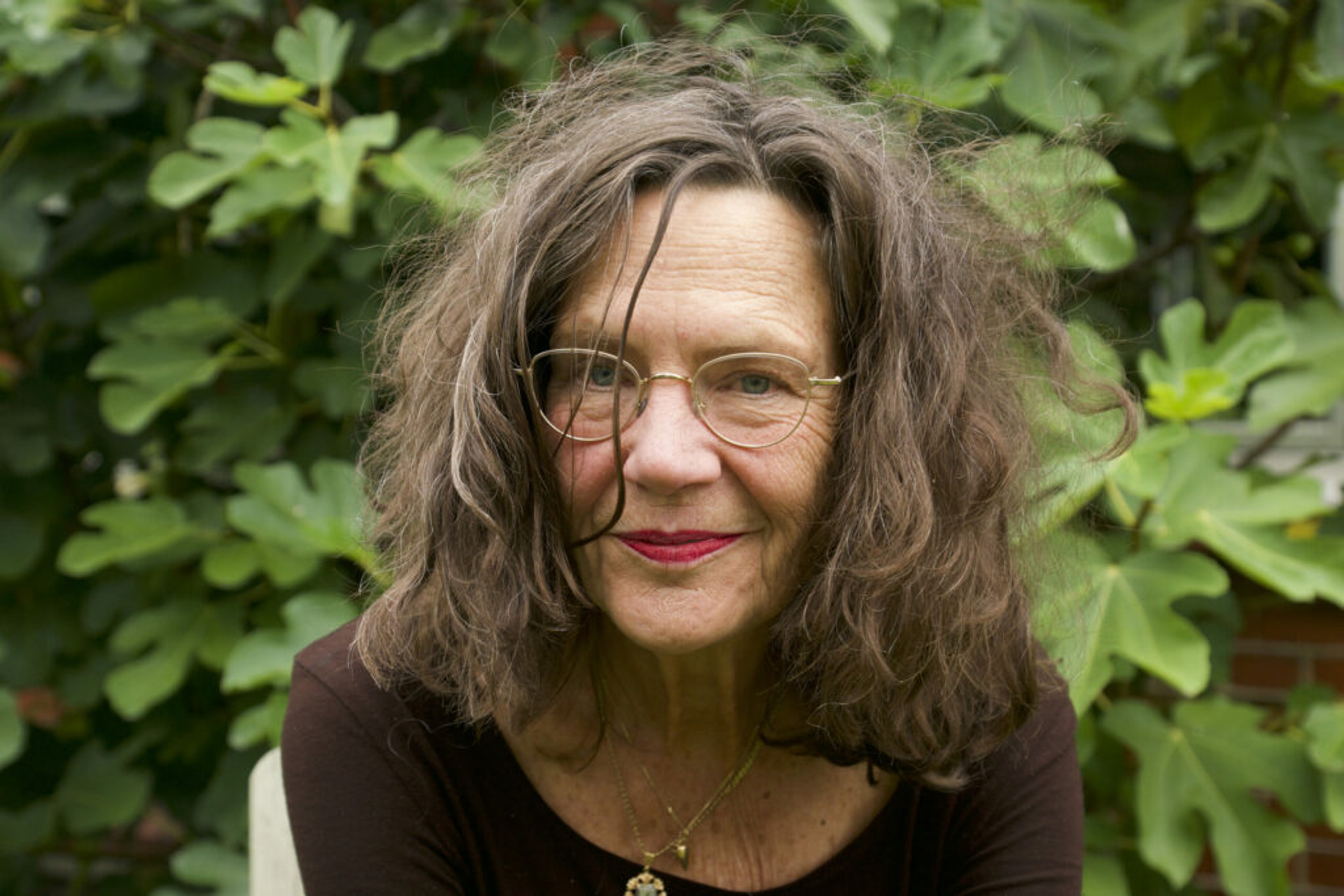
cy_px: 448
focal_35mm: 52
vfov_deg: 25.8
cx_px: 672
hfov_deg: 37.8
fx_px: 1960
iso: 400
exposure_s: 1/400
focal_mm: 35
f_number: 4
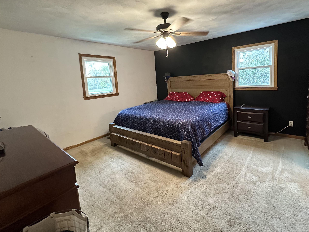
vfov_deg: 74.1
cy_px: 95
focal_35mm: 17
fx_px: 152
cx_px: 167
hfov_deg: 90.8
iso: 400
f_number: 2.2
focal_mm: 2.22
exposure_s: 1/60
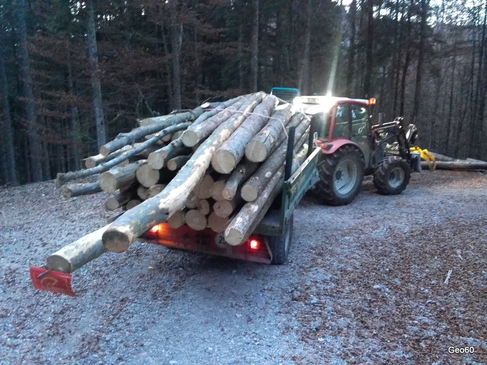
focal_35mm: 31
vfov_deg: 45.4
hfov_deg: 58.4
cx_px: 244
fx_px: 436
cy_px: 182
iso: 700
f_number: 2.2
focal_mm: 3.3
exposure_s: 1/8
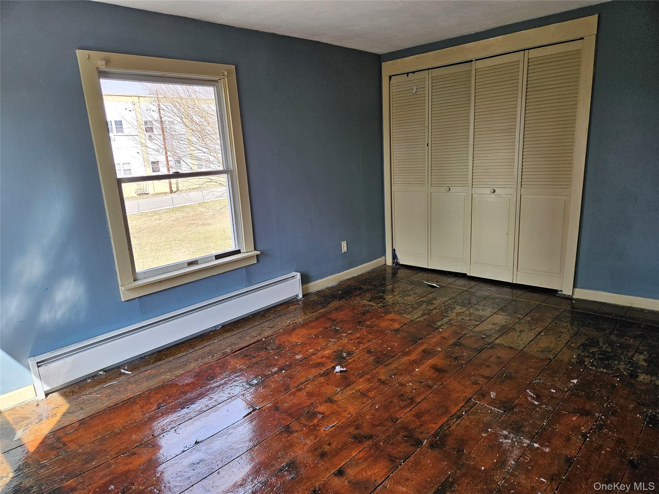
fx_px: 438
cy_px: 247
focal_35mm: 23
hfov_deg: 73.9
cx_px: 330
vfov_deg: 58.9
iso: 80
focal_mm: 5.4
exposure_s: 1/207
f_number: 1.8
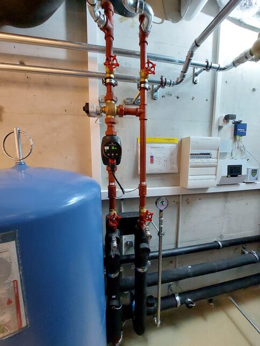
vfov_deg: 106.2
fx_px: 130
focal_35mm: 13
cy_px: 173
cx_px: 130
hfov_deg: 89.9
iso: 640
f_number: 2.2
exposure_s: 1/14
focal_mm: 1.74
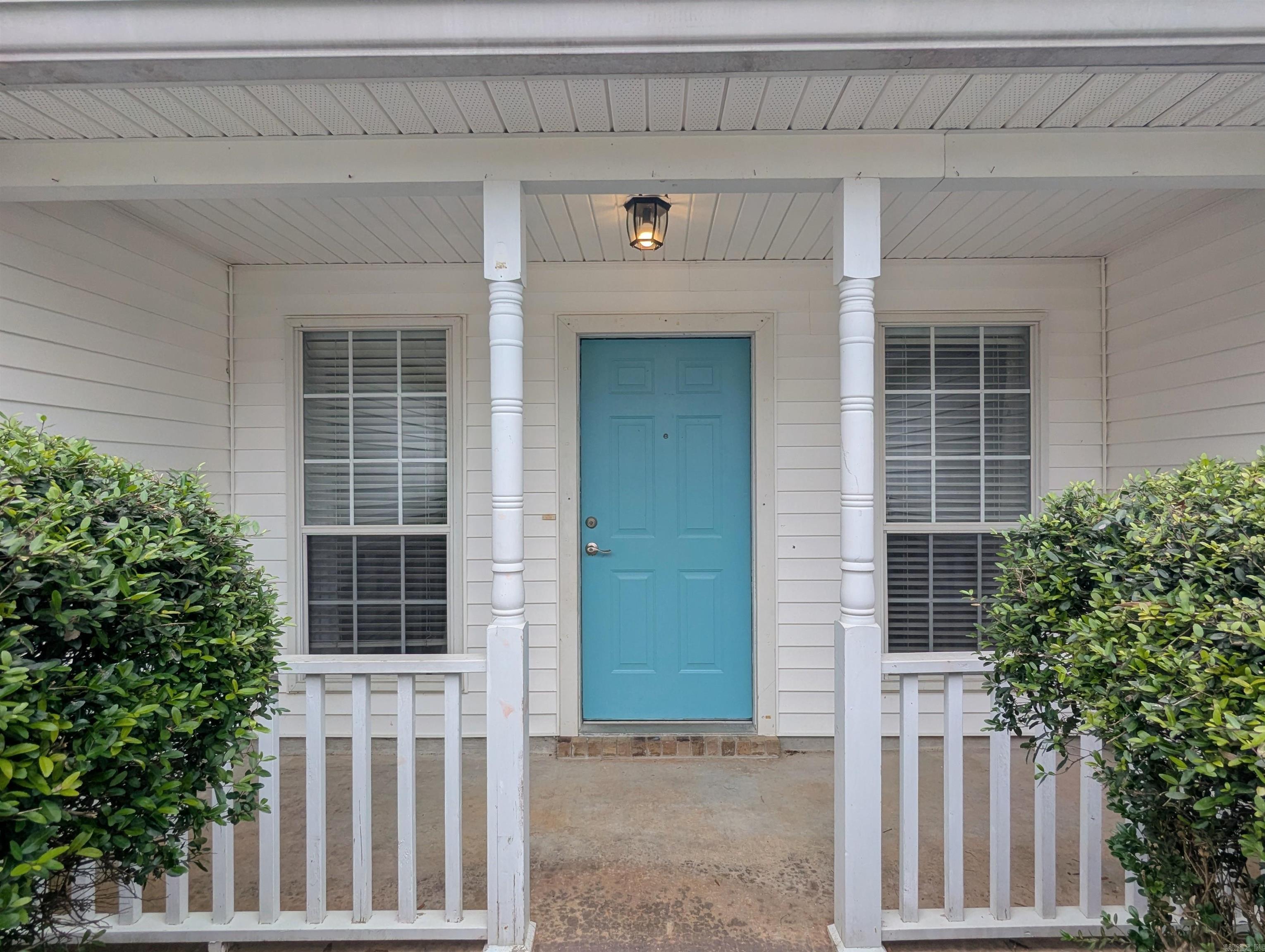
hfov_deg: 94.4
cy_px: 476
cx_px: 632
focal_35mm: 16
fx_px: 586
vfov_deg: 78.2
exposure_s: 1/808
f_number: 2.2
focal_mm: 2.35
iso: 50
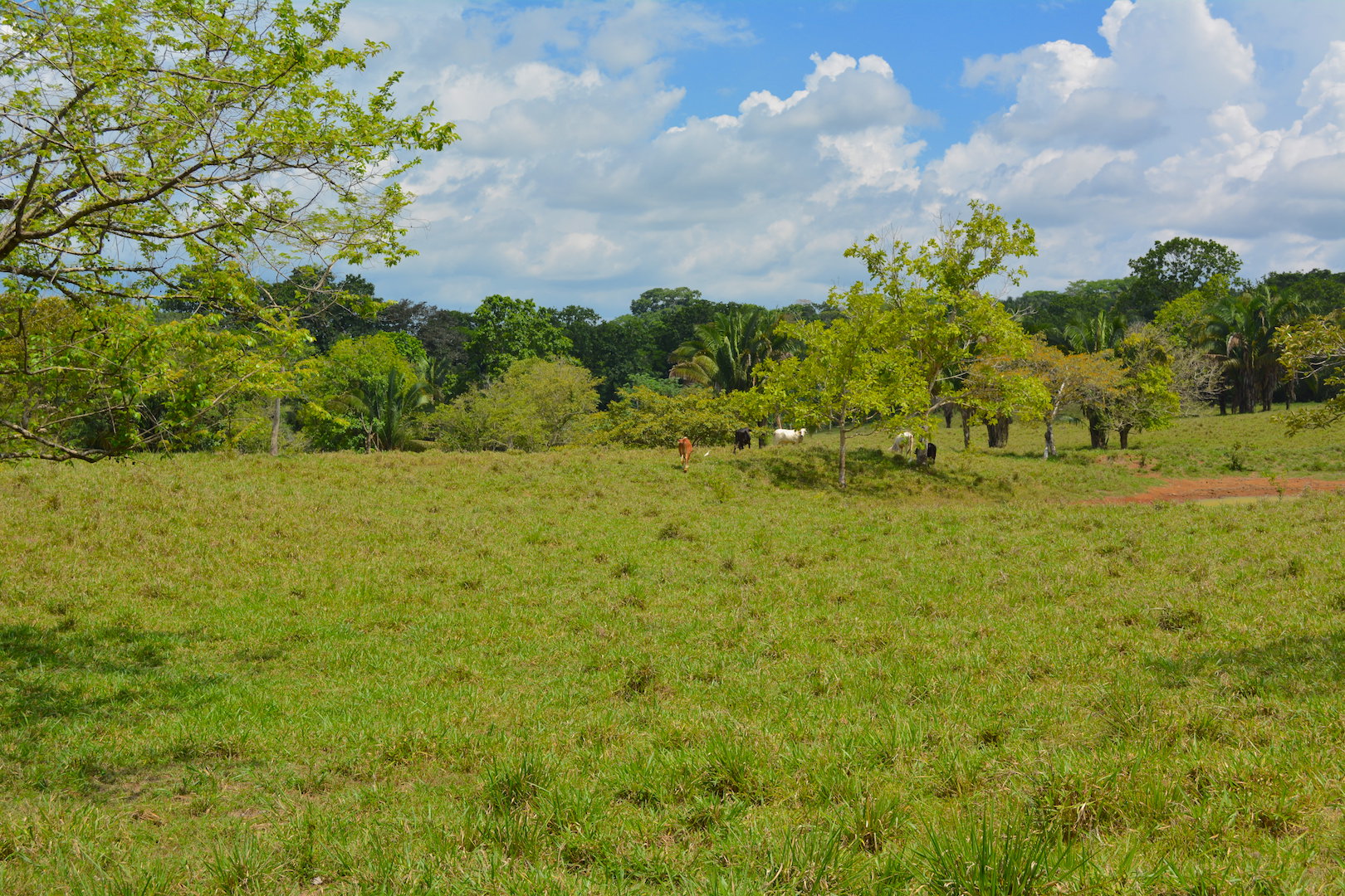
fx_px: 1793
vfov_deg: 28.1
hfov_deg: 41.1
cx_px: 672
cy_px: 448
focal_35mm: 48
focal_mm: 32
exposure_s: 1/320
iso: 100
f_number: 9
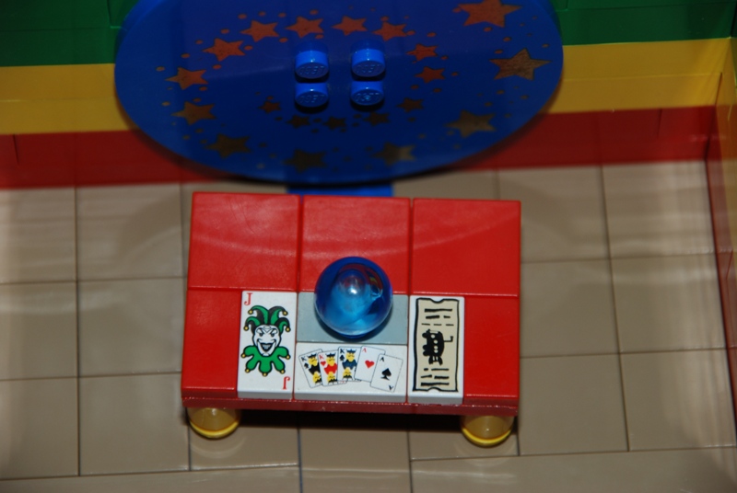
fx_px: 6151
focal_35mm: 300
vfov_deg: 4.6
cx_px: 368
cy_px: 246
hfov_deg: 6.9
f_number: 6.3
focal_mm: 200
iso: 200
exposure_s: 1/60
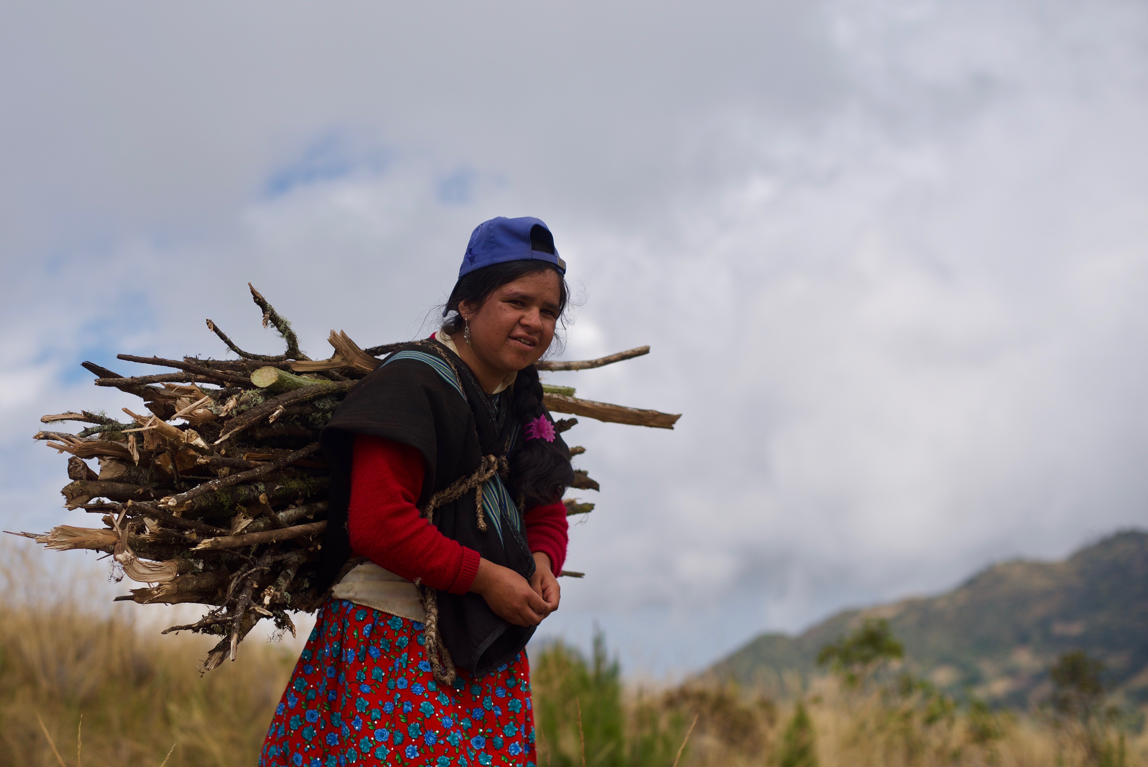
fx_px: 1978
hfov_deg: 32.3
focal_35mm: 62
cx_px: 464
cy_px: 408
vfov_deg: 21.9
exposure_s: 1/3200
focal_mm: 50
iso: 50
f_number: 2.8
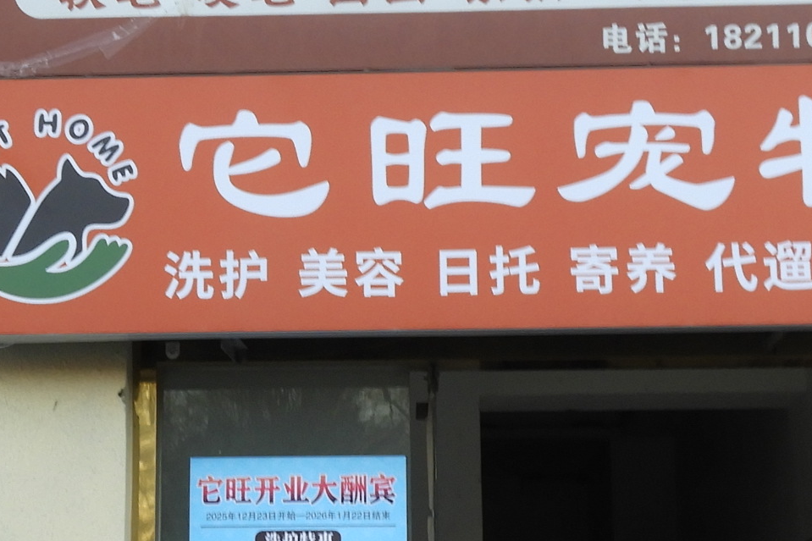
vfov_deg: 16.1
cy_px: 332
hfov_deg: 23.9
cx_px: 317
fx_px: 1917
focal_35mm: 85
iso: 100
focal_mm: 4.3
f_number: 3.3
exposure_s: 1/80
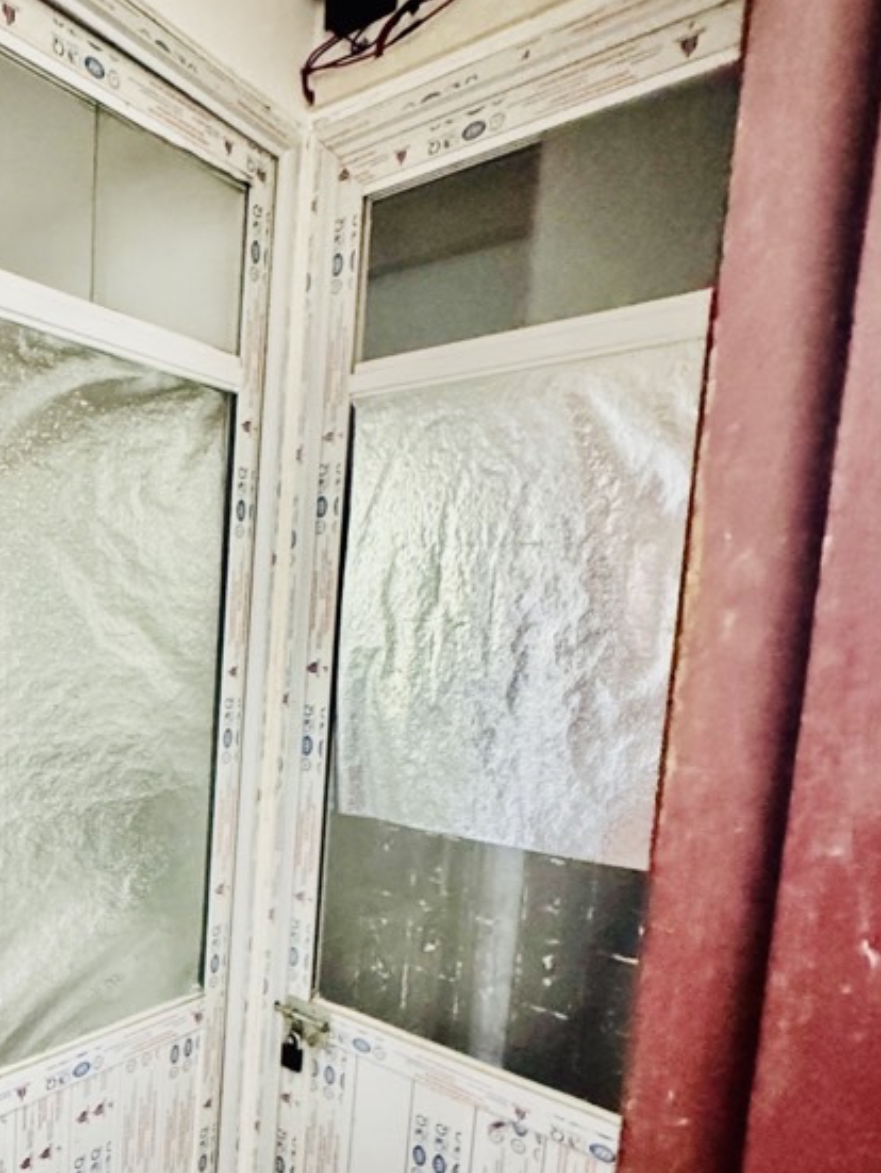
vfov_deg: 66.3
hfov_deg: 49.0
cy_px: 732
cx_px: 138
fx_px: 881
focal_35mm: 26
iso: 1600
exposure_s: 1/25
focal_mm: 2.22
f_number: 2.2
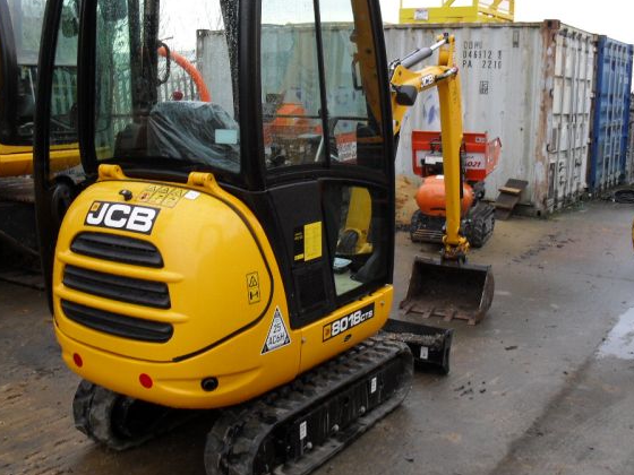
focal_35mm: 40
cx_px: 312
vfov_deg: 35.9
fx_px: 733
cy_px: 210
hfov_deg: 46.8
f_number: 3.2
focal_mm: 6.3
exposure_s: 1/45
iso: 100
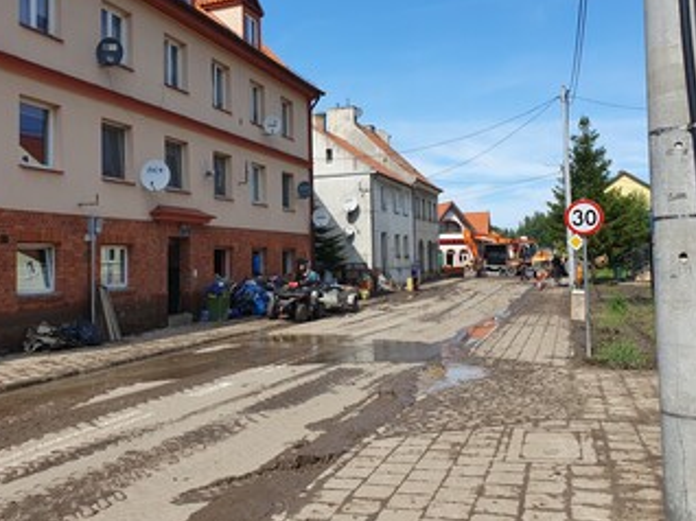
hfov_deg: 58.3
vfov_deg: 45.2
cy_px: 217
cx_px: 314
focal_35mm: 31
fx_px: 623
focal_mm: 4.32
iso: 50
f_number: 2.4
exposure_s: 1/1308
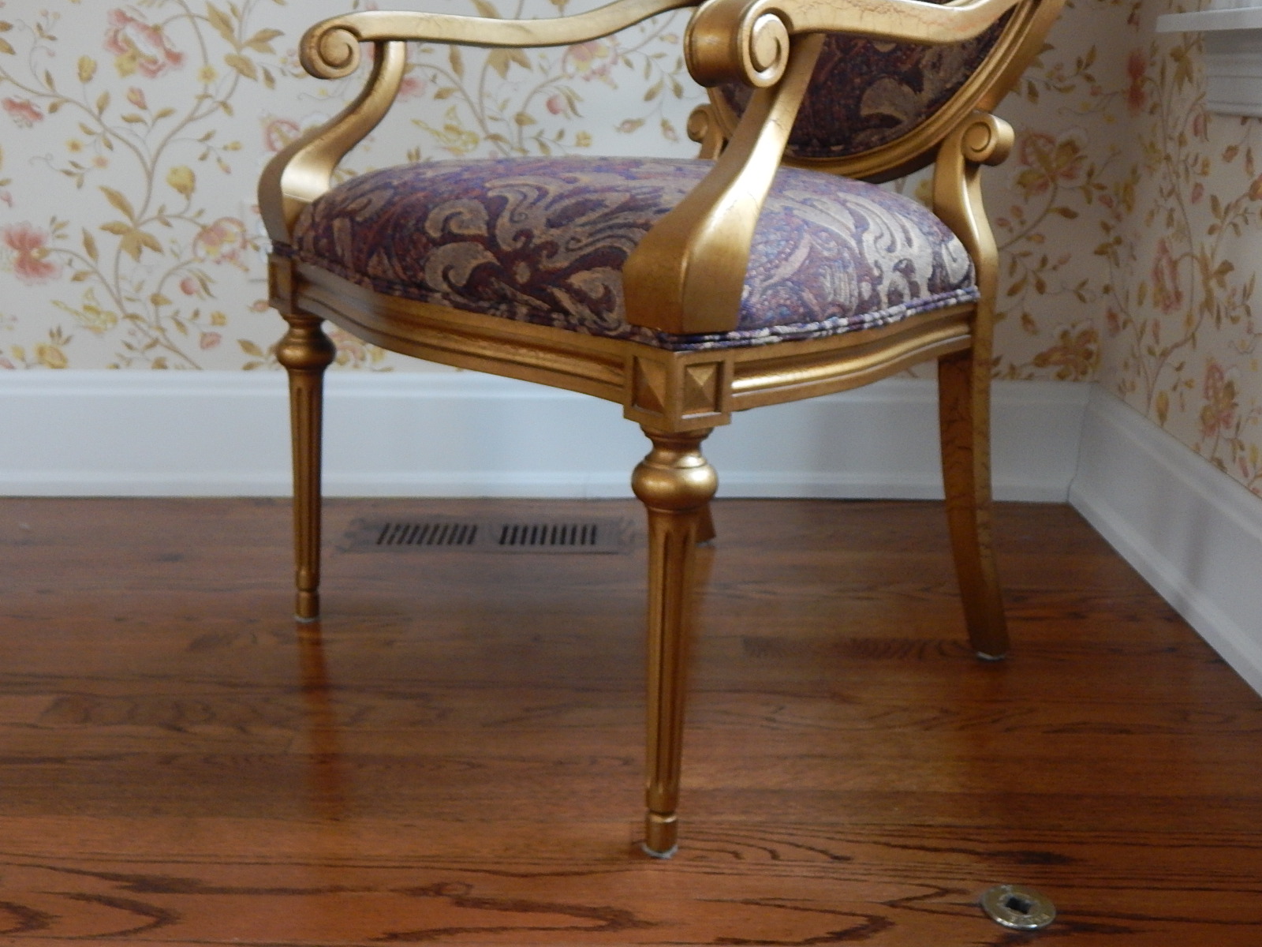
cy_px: 474
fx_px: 1385
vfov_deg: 37.7
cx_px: 631
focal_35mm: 38
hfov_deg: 49.0
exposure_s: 1/20
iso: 400
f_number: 3.4
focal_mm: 6.8
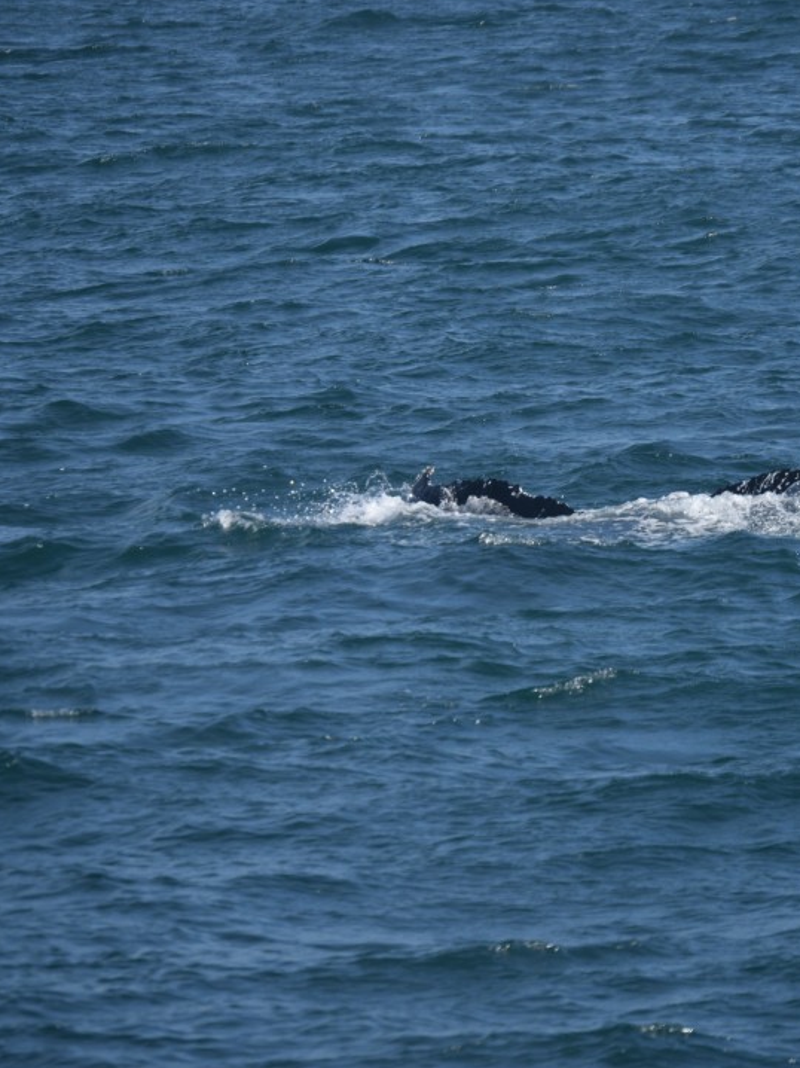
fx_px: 11708
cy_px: 534
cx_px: 528
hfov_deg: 3.9
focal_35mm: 380
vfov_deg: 5.2
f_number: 5.6
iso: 200
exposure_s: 1/1600
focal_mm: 175
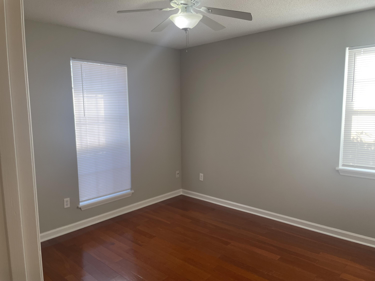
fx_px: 282
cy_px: 140
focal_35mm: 26
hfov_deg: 67.3
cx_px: 188
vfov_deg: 53.1
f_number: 1.6
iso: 50
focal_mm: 4.2
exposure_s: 1/120
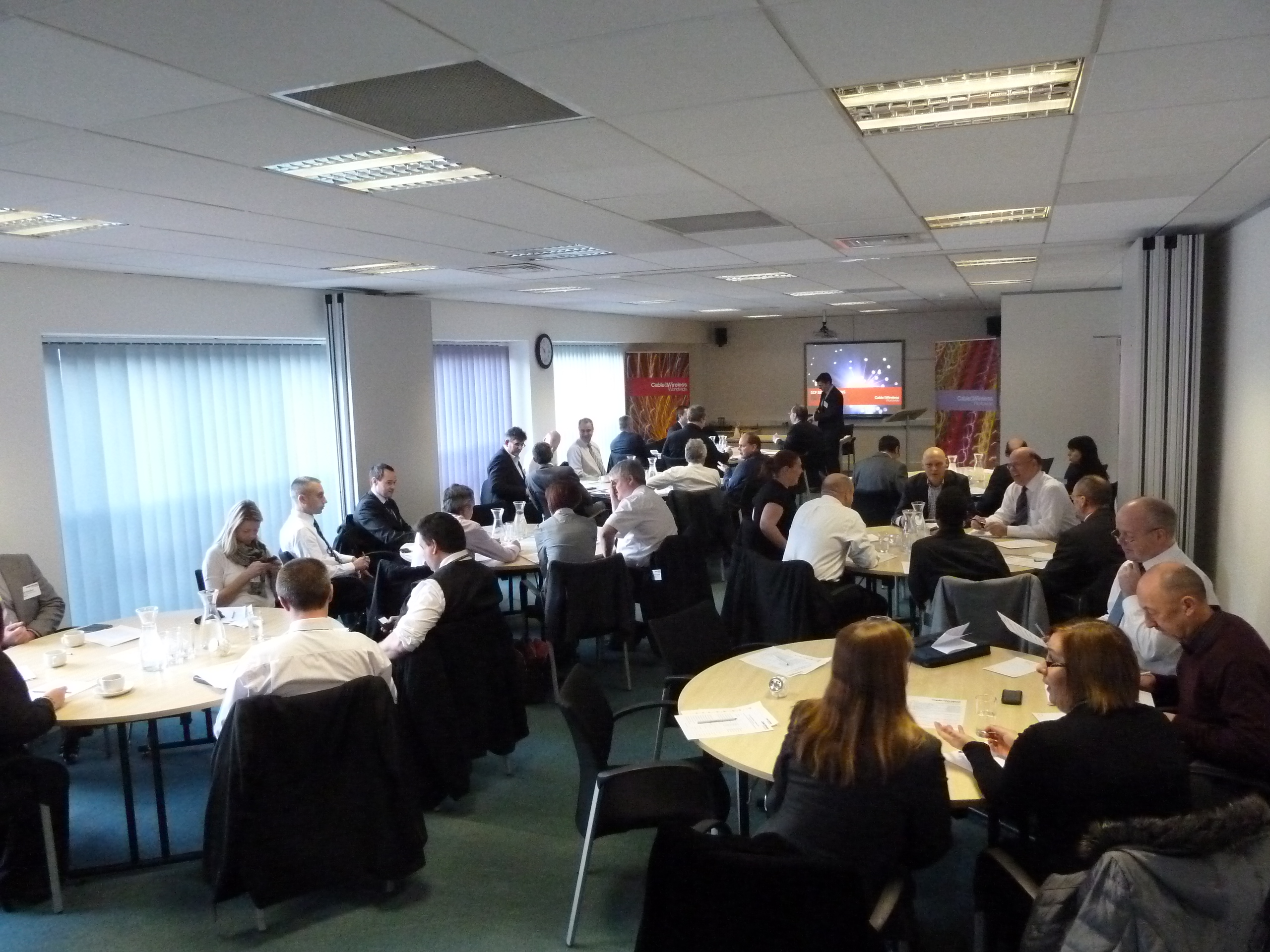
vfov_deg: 54.9
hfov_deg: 69.4
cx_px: 635
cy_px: 476
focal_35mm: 25
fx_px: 917
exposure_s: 1/50
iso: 800
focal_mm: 4.1
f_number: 3.3
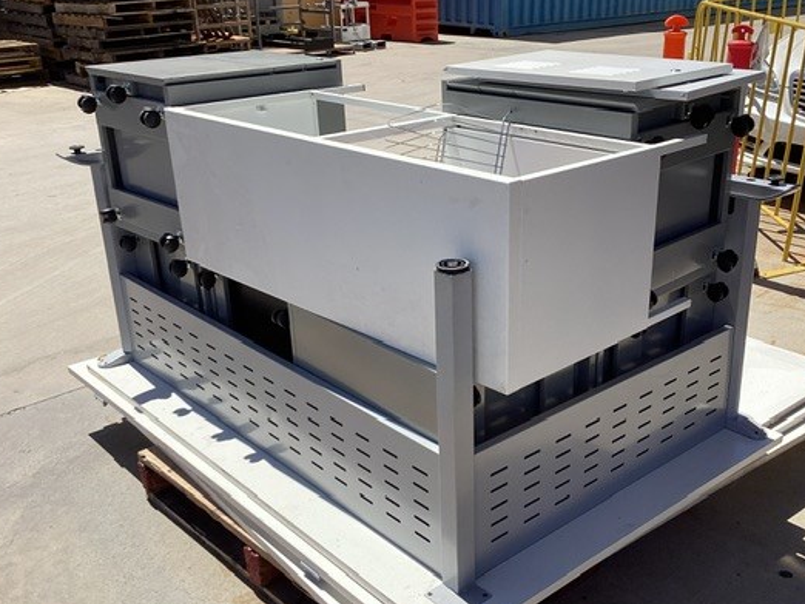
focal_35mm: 38
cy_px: 331
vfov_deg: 37.7
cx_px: 470
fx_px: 884
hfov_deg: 48.7
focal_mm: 3.3
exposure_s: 1/1812
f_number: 2.4
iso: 25
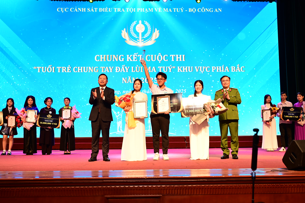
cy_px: 102
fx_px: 347
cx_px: 152
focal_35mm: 41
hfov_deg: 47.4
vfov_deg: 32.6
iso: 800
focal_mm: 41
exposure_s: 1/160
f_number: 4
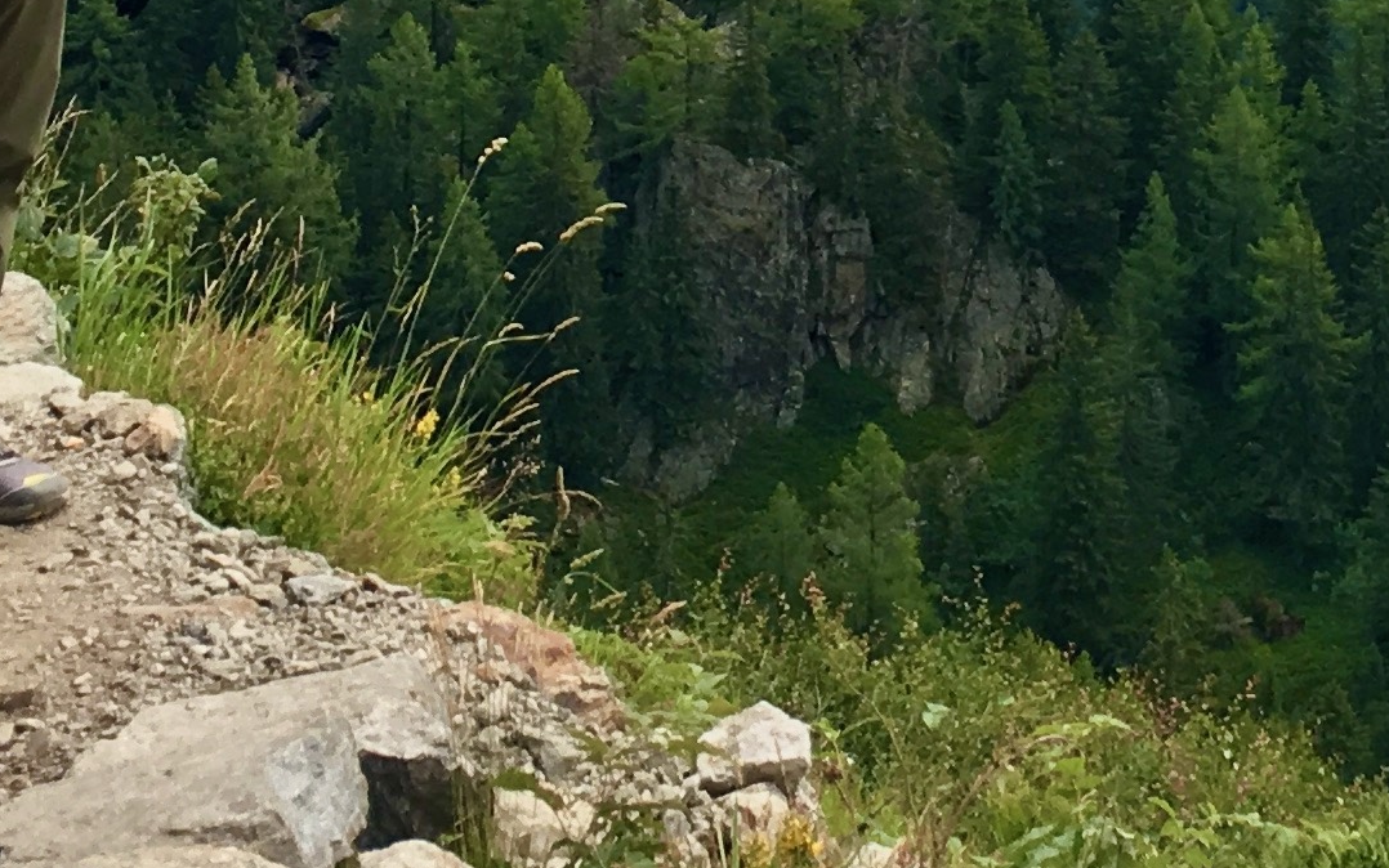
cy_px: -721
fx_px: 4354
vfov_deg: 10.7
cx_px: 1174
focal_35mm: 115
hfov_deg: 17.9
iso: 25
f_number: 2.2
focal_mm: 4.15
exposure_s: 1/657
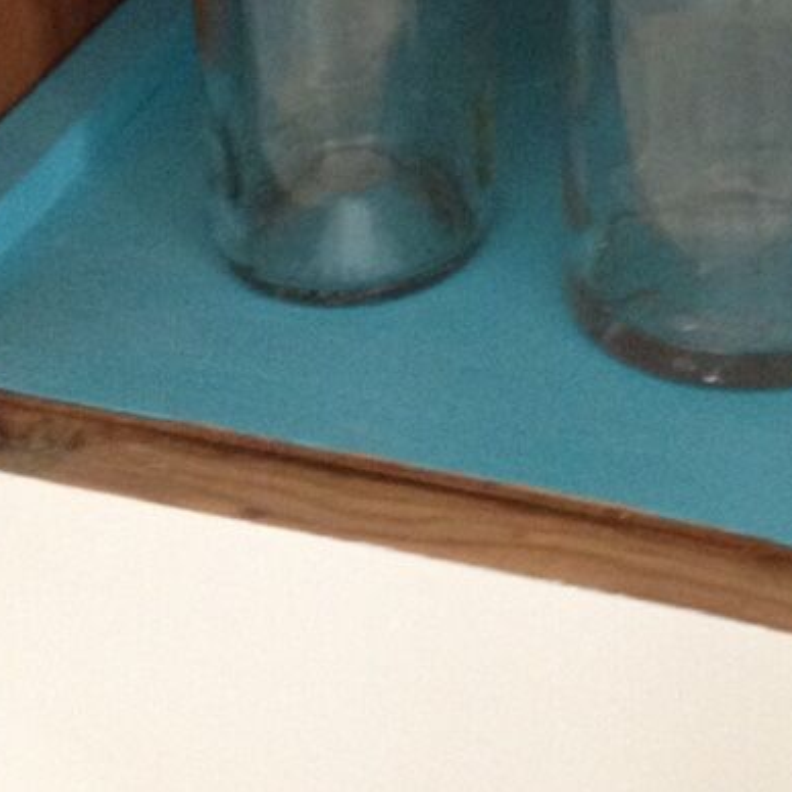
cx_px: 863
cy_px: -494
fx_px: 3365
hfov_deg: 13.2
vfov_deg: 12.6
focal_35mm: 130
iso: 200
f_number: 2.4
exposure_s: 1/20
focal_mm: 4.28
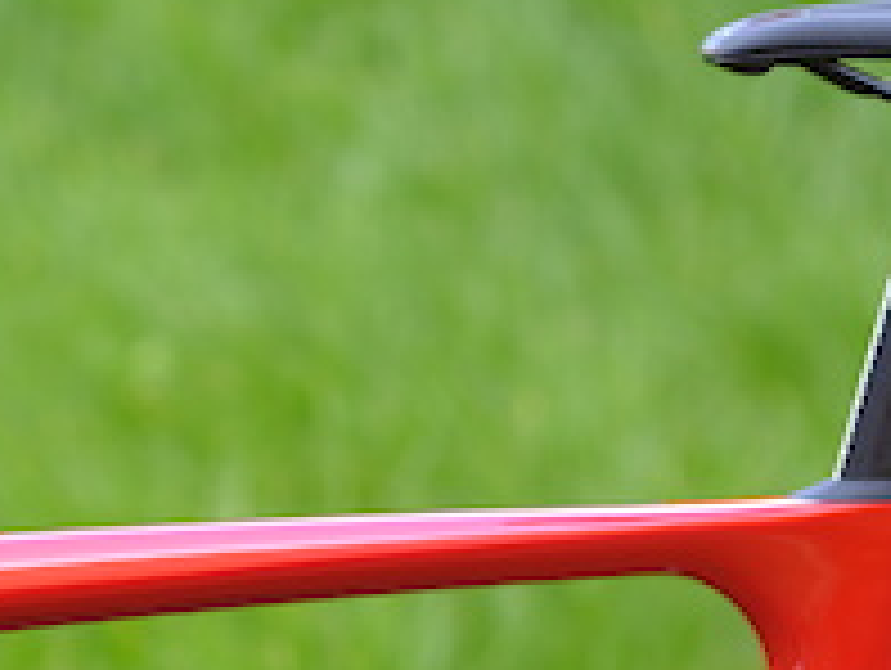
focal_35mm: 254
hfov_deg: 7.7
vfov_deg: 5.8
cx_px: -32
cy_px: 1174
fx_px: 6546
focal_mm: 80
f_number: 1.7
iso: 200
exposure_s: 1/320
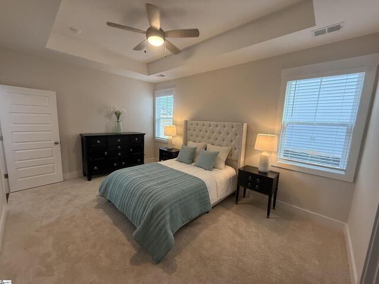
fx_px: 153
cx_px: 190
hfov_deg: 102.1
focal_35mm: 14
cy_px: 142
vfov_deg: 85.7
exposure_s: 1/120
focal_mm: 2.22
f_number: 2.2
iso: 250
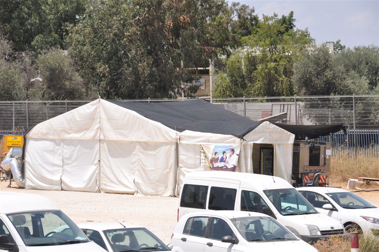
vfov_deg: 8.1
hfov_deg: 12.2
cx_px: 190
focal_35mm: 168
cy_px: 126
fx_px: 1766
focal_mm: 112
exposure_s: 1/400
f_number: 10
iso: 200
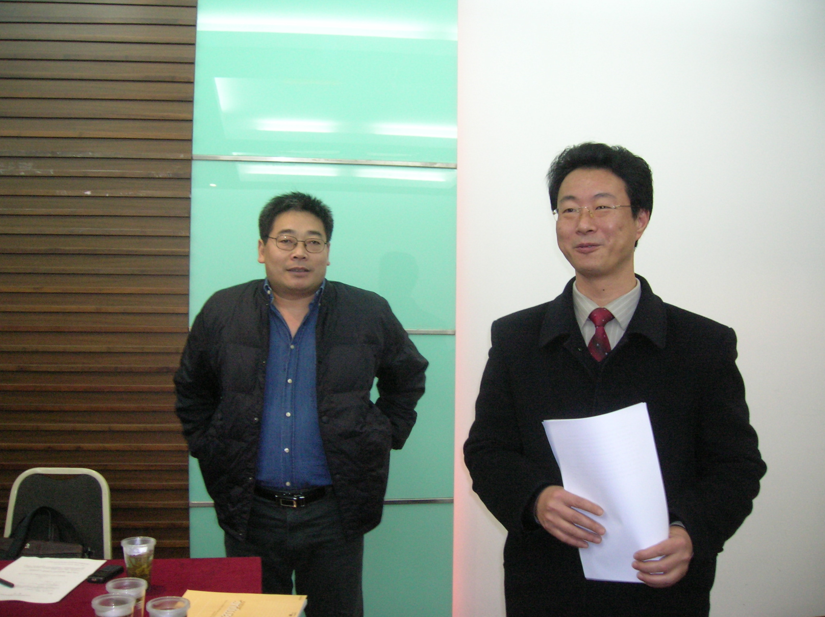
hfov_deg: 54.0
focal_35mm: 34
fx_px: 810
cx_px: 412
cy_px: 308
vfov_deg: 41.7
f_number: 2.9
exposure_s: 1/28.3
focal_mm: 5.7
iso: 200
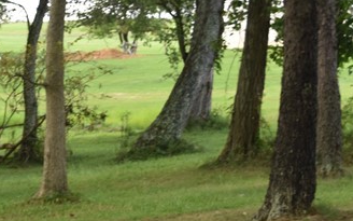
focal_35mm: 172
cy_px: 86
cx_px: -41
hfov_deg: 12.0
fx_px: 1655
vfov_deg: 7.6
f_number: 5.6
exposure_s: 1/125
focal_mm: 34
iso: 280
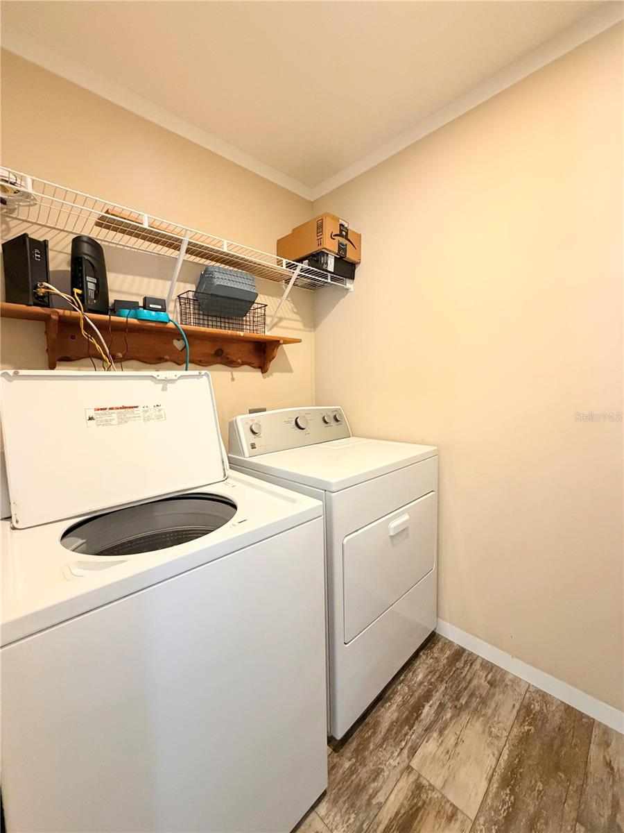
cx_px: 312
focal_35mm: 14
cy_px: 416
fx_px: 336
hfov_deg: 85.7
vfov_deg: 102.1
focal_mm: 2.22
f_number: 2.2
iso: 500
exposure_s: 1/60
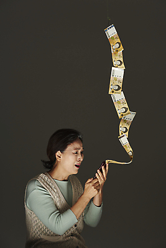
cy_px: 124
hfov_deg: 14.0
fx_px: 677
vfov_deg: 20.8
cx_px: 83
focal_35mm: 98
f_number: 5.6
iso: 160
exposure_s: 1/125
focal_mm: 98
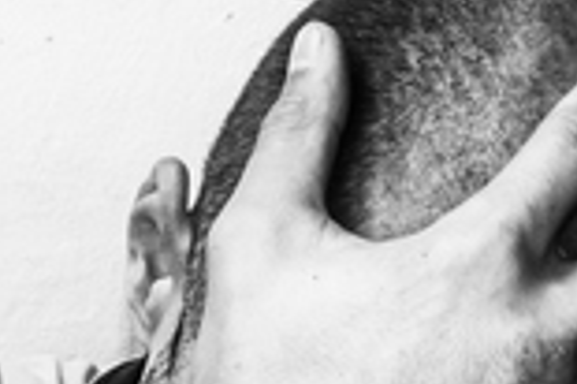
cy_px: 261
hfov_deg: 8.3
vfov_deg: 5.6
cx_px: -84
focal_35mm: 245
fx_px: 3928
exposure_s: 1/100
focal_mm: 35
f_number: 8
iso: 200
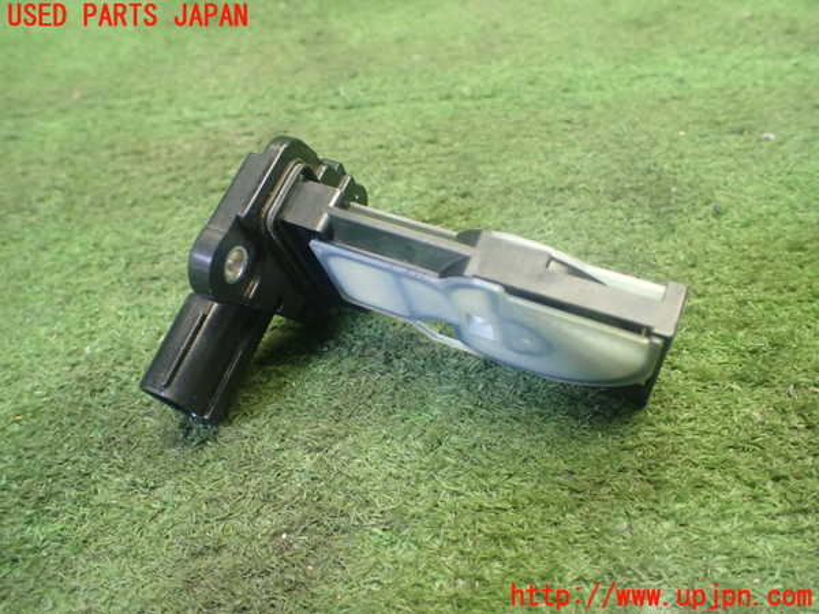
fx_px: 710
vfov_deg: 46.8
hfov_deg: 60.0
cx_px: 410
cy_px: 307
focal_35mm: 30
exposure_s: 1/100
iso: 800
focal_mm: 5.4
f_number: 2.3
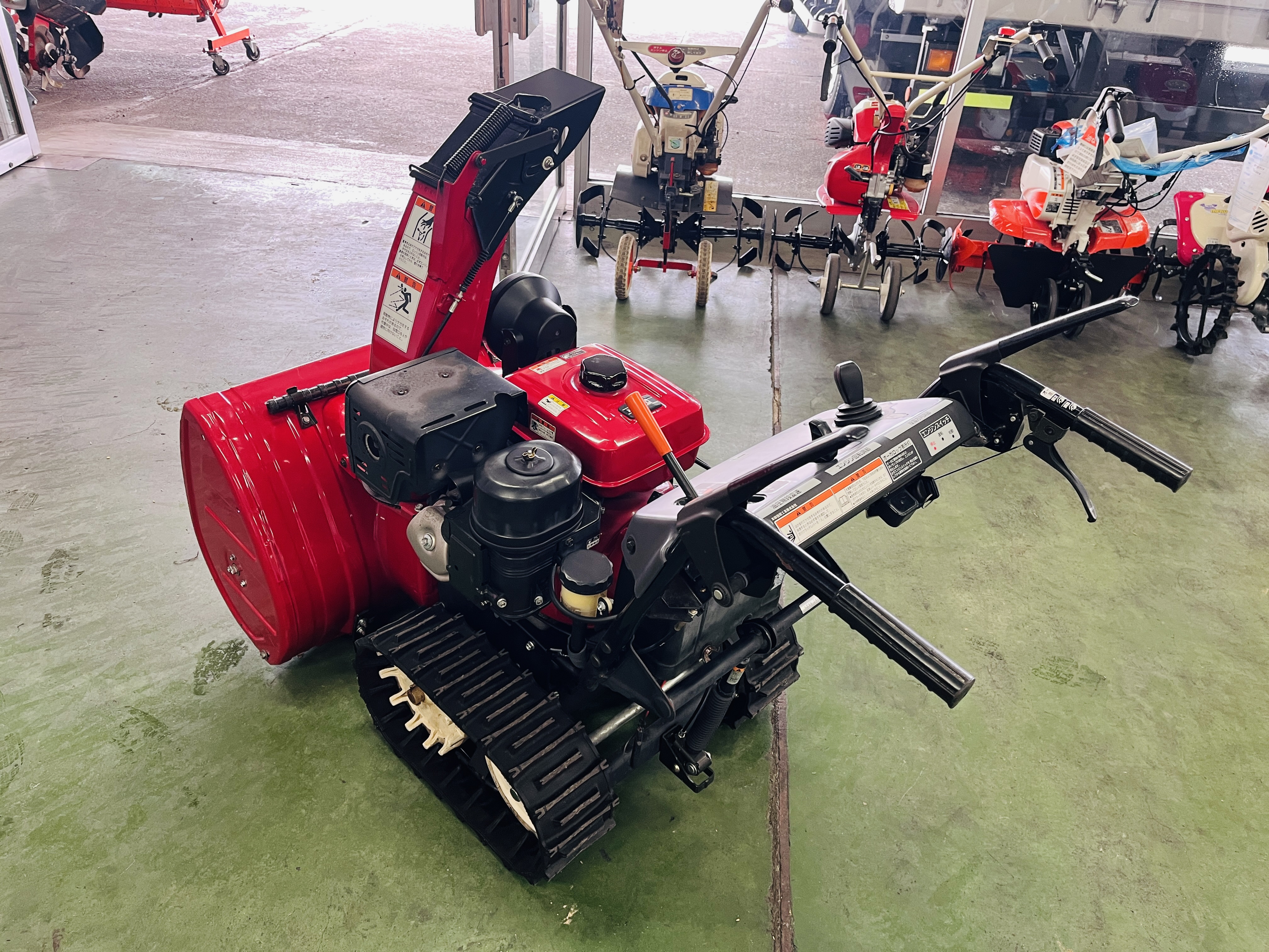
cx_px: 634
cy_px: 476
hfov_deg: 67.3
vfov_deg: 53.1
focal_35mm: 26
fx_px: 953
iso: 125
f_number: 1.6
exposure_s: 1/60
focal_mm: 5.1
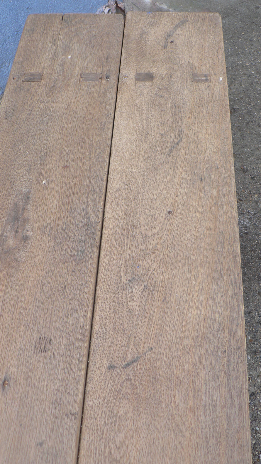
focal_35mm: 40
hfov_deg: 29.7
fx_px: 492
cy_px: 232
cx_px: 126
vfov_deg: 50.5
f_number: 2.8
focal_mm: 6
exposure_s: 1/50
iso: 80
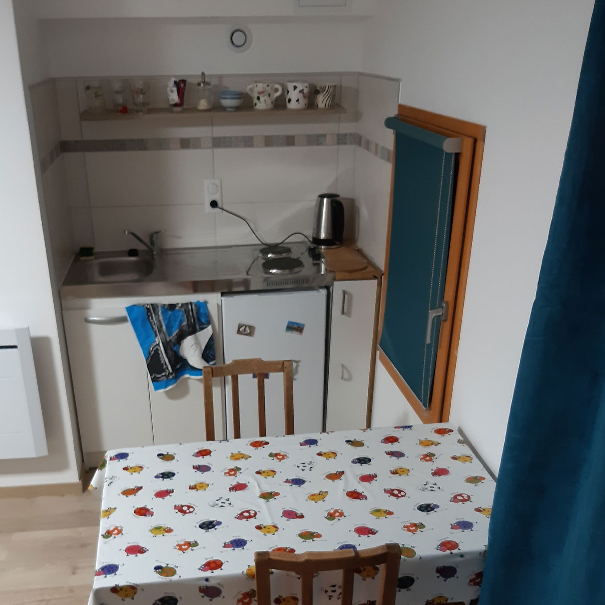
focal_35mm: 36
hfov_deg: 45.9
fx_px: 712
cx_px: 257
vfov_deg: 45.2
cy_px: 416
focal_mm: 3.92
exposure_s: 1/25
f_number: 1.7
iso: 250
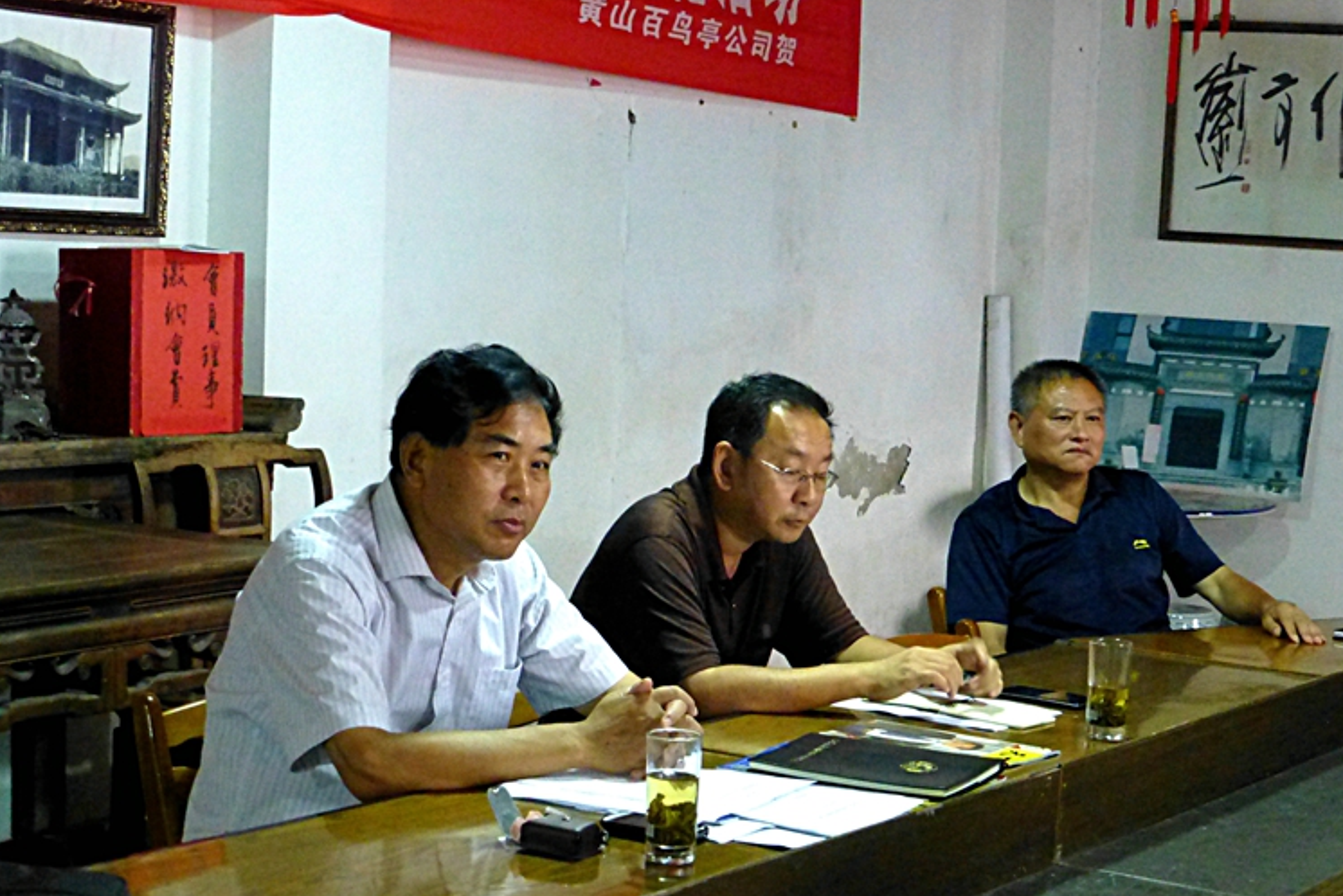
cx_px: 673
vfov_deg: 19.7
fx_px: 2575
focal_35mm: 69
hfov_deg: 29.2
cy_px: 505
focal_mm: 11.7
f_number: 4.9
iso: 1600
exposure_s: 1/15
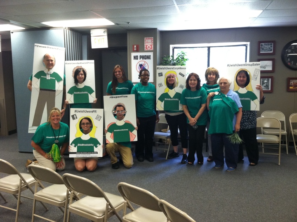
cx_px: 148
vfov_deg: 40.6
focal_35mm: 35
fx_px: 300
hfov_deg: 52.7
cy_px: 111
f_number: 2.8
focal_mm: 3.85
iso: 125
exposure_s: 1/15
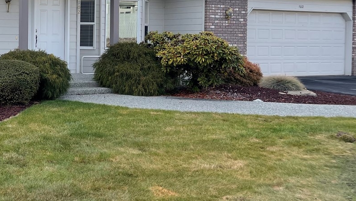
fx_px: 519
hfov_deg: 35.5
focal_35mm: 55
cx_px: 34
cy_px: 38
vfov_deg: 21.6
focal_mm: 5.1
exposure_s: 1/1353
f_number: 1.6
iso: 32
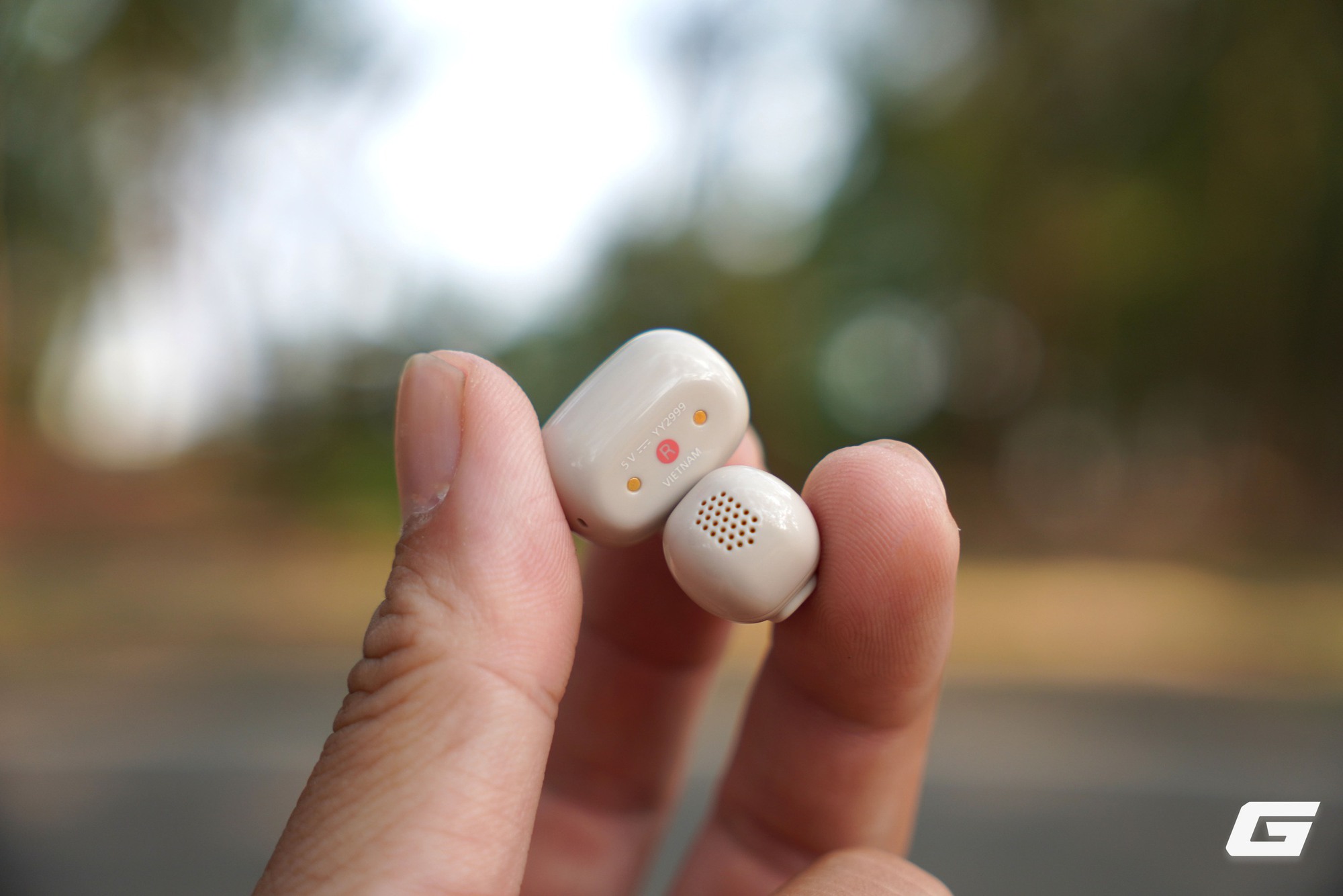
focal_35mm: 52
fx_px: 1942
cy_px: 448
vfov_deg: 26.0
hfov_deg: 38.2
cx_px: 672
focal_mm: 34.7
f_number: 3.2
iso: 125
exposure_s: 1/500
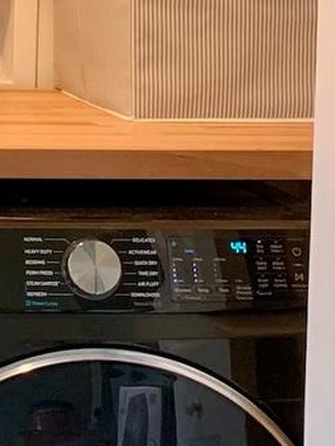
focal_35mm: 114
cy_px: -3
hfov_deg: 12.0
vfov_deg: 16.9
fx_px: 1469
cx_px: -273
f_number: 1.8
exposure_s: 1/60
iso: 160
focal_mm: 4.25
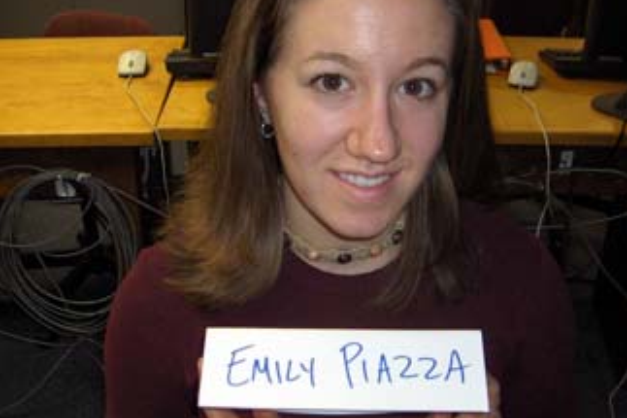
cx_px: 338
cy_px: 240
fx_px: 766
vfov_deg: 30.4
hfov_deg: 44.5
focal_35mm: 44
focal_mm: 8
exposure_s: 1/60
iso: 100
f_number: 2.8
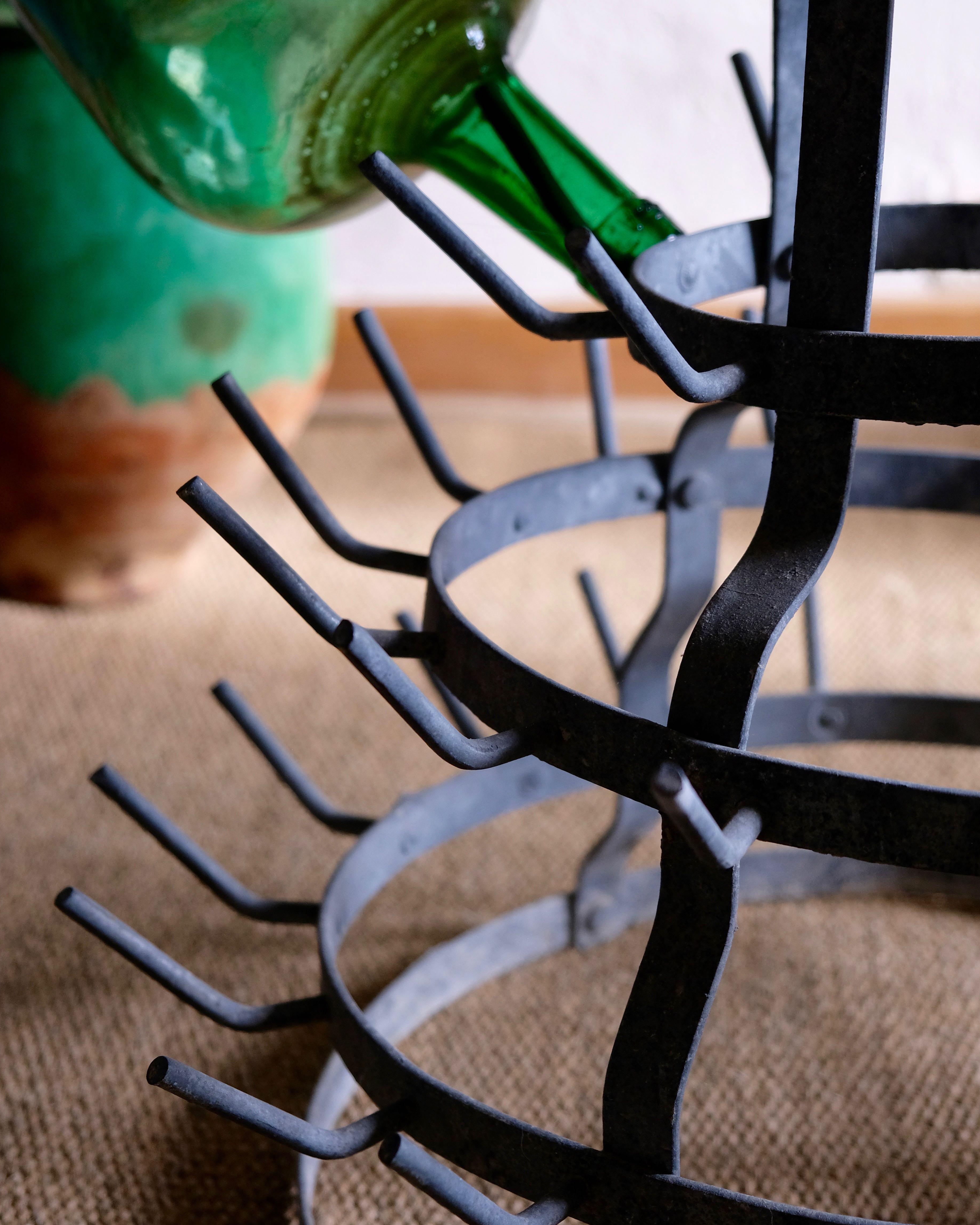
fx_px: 2393
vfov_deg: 28.7
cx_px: 477
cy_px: 597
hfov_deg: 23.1
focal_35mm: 66
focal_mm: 35.8
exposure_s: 1/120
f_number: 3.6
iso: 800
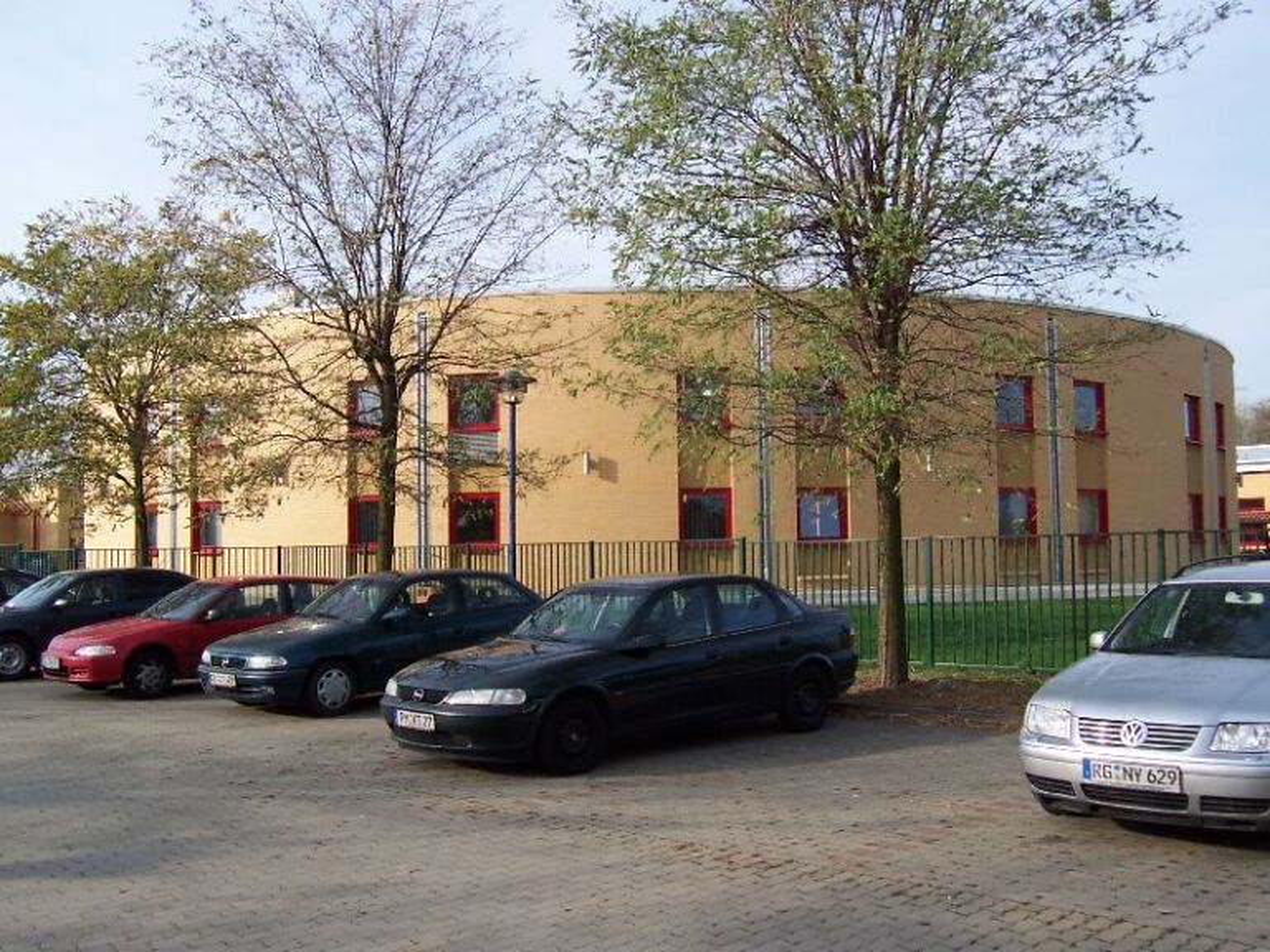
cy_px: 476
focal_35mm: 36
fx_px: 1321
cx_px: 635
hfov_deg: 51.4
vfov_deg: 39.7
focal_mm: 5.6
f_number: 4
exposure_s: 1/500
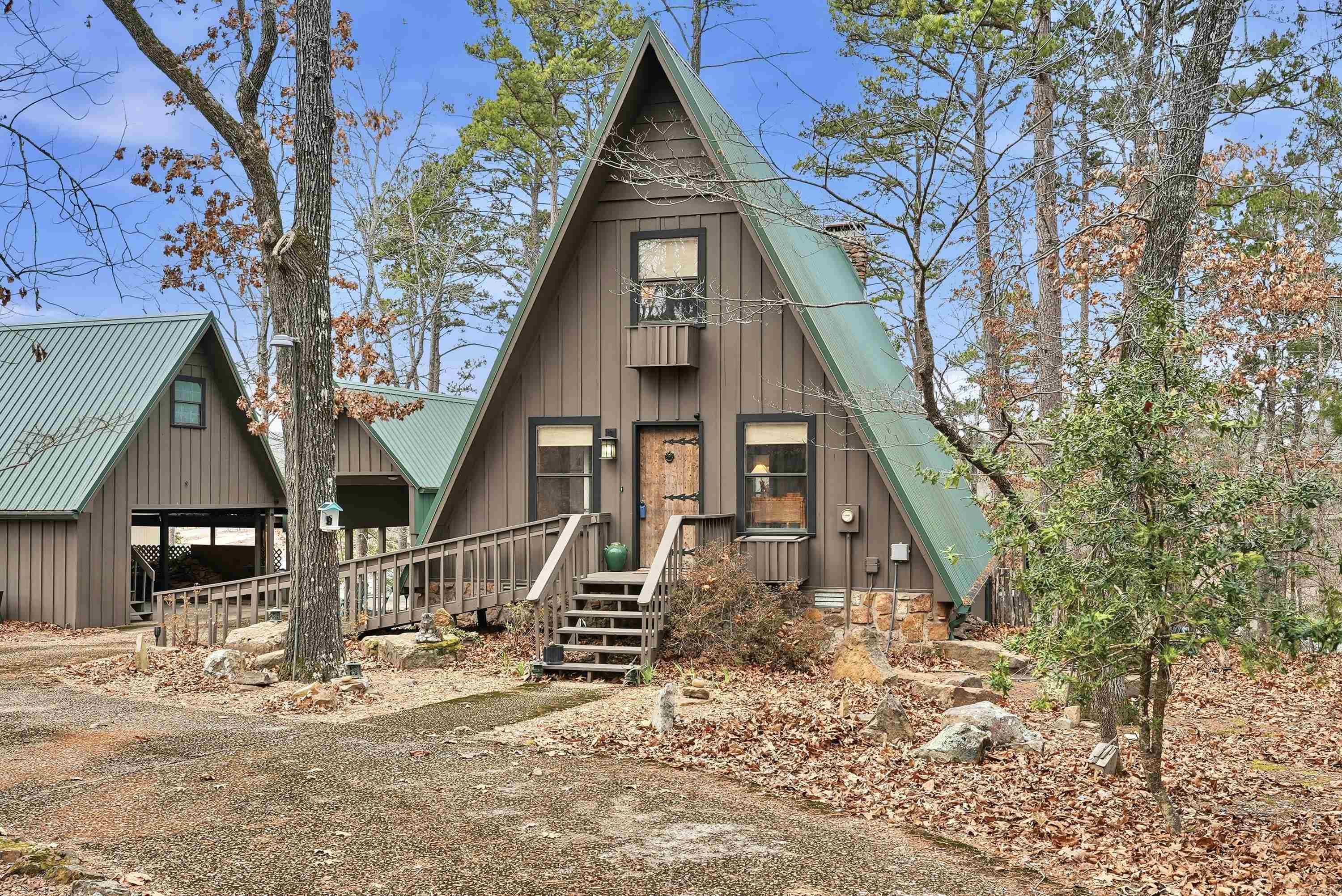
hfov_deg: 58.7
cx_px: 671
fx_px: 1194
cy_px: 448
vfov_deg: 41.2
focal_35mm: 32
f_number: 8
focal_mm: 32
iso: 250
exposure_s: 1/250
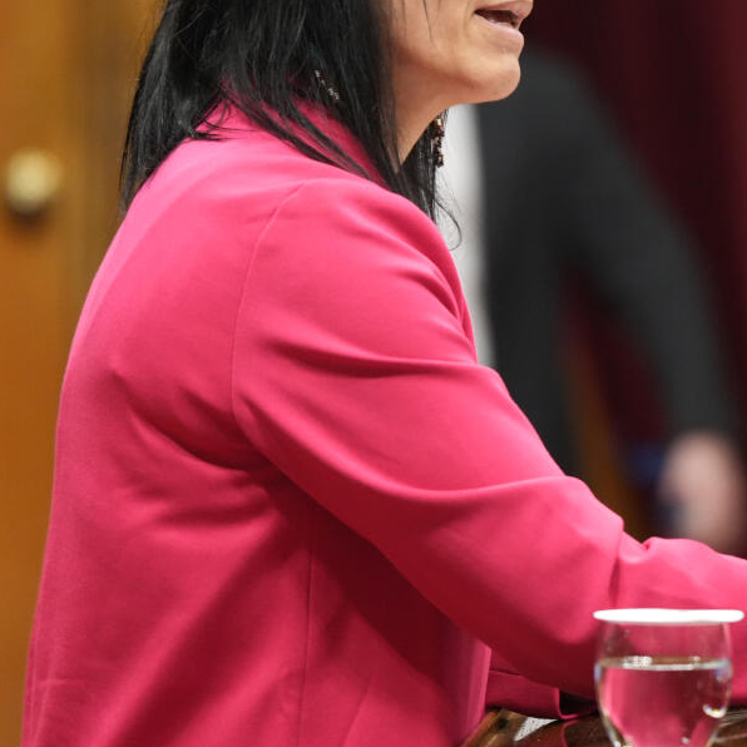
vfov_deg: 4.7
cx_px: 490
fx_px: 9058
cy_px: 221
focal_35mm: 371
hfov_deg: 4.7
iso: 5000
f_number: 4
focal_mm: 200
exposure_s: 1/200
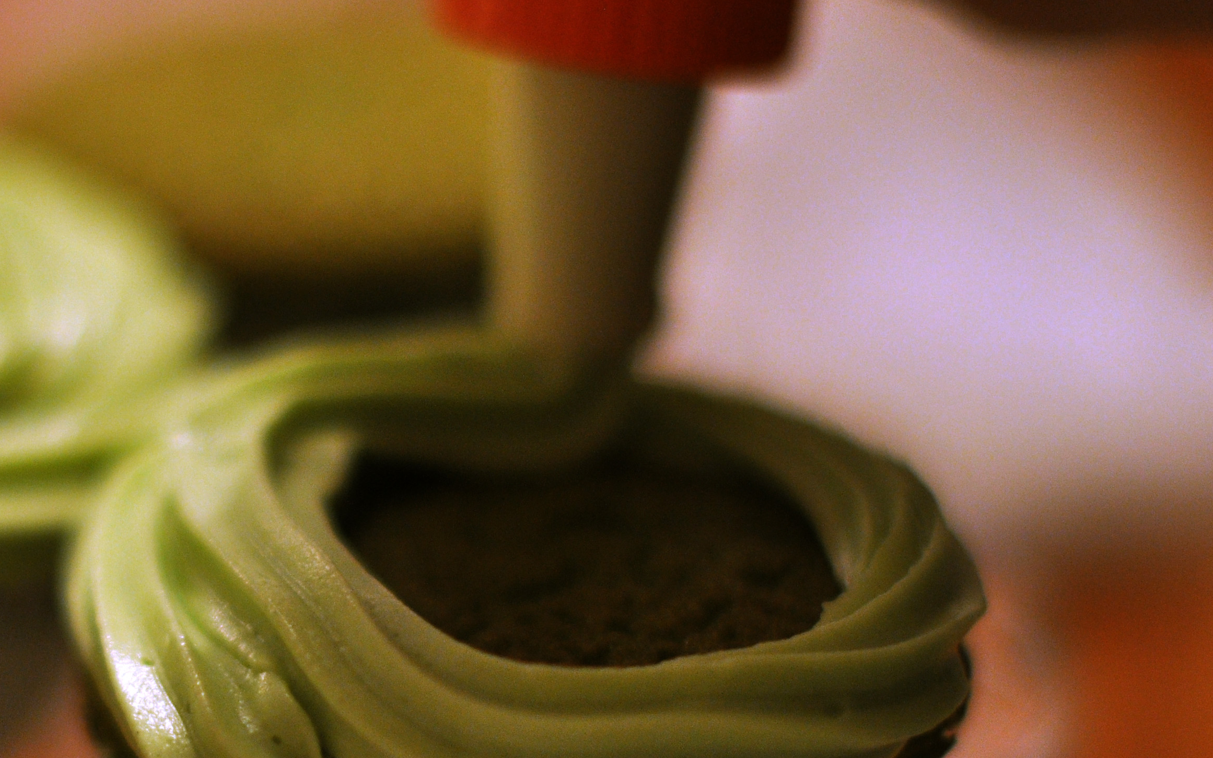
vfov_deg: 9.3
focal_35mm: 141
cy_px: 641
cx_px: 179
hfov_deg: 14.7
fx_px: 4661
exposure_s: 1/100
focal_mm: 50
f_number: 1.4
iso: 500
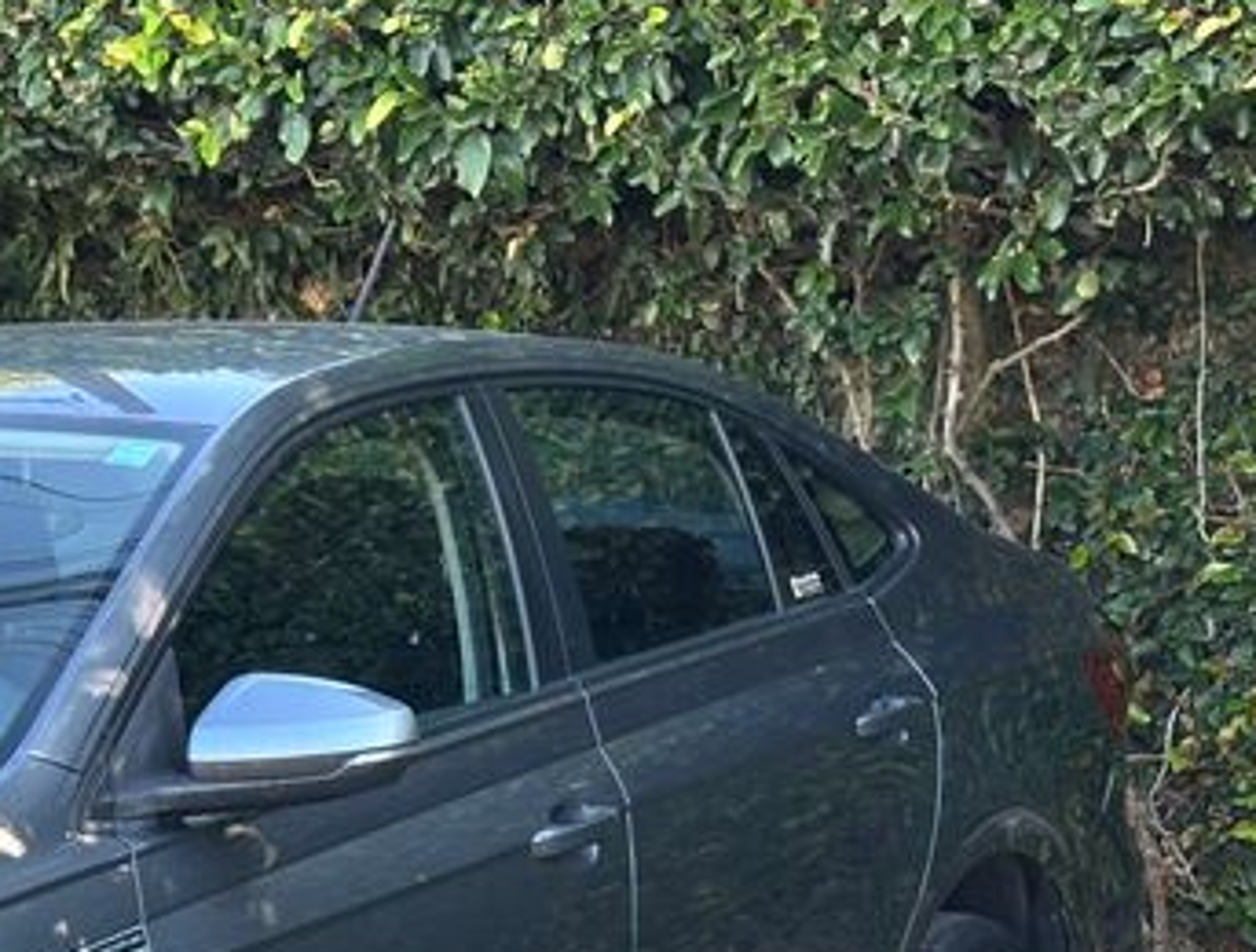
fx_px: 4844
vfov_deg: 11.1
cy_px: 915
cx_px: -254
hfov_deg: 14.3
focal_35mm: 133
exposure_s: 1/175
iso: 64
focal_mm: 6.86
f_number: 1.78
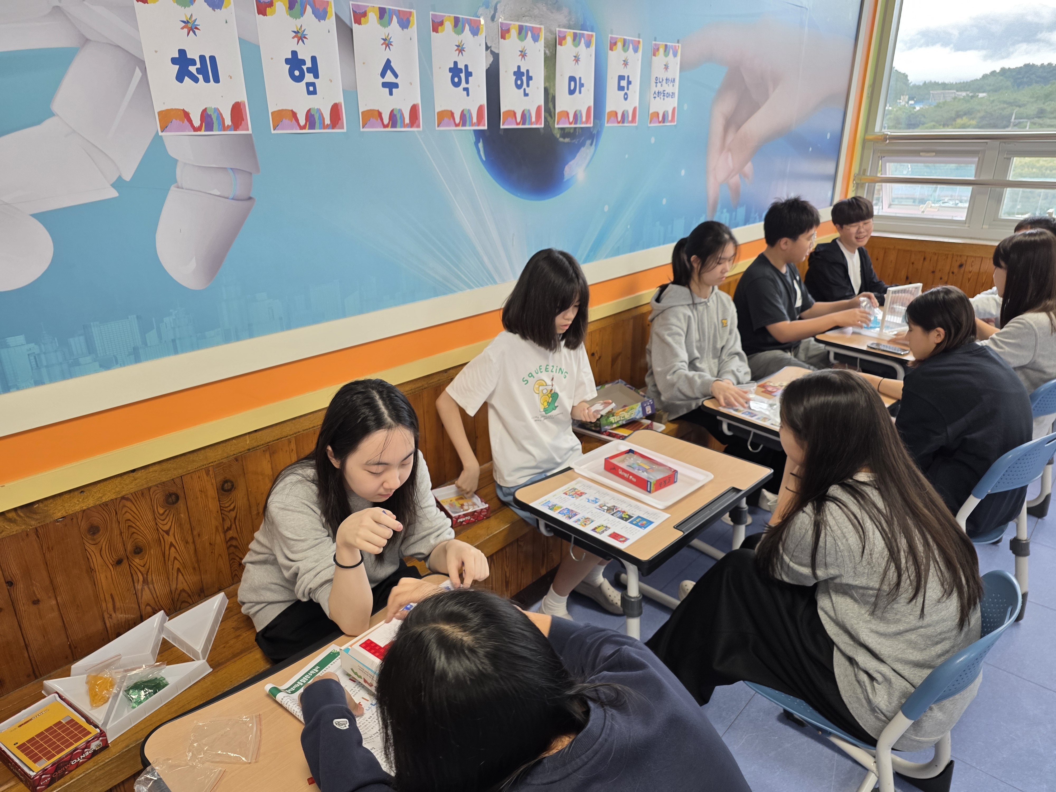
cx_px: 528
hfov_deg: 73.9
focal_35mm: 23
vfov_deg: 58.9
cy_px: 396
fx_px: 702
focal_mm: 6.25
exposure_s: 1/120
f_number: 1.7
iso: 125
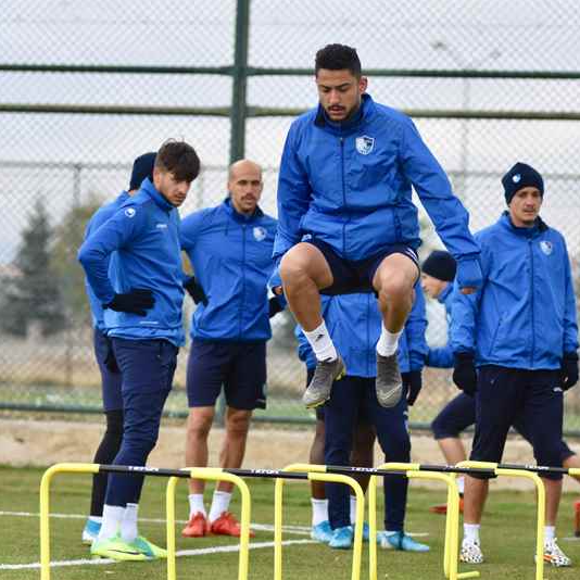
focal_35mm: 231
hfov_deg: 7.6
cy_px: 291
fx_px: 4379
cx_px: 363
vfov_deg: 7.6
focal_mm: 120
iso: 800
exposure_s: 1/2500
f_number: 3.2
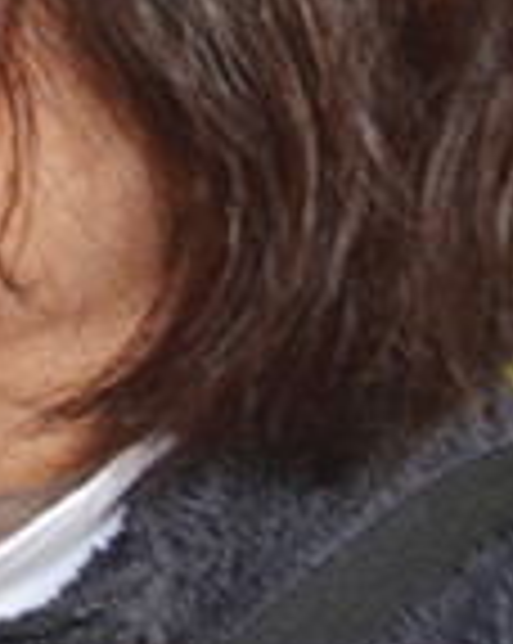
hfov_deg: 9.3
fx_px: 3023
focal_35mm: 159
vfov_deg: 12.0
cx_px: -405
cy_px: -54
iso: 800
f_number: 5
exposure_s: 1/60
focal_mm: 27
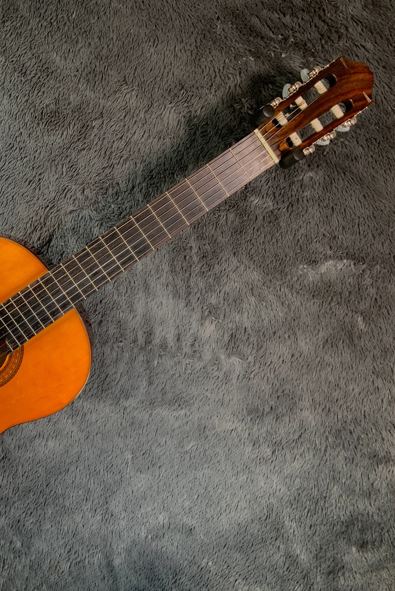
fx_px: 674
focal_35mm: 41
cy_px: 301
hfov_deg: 31.5
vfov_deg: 47.4
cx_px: 60
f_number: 1.8
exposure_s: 1/104
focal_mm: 3
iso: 25
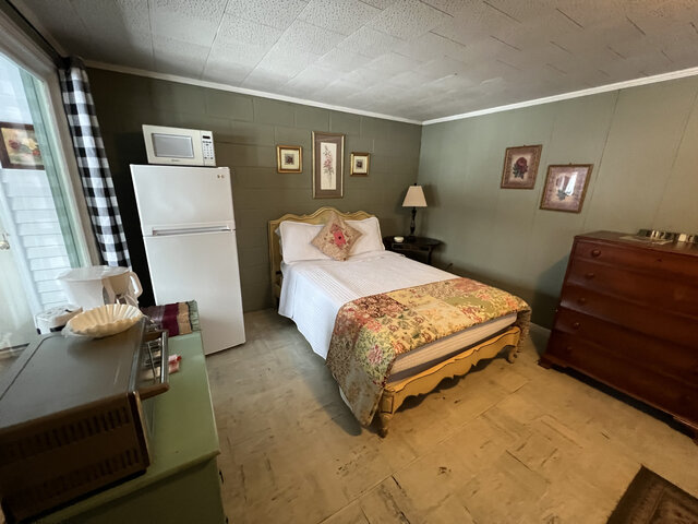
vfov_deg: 89.9
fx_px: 262
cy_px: 262
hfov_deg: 106.2
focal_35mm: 13
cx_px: 349
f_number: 1.8
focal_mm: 1.57
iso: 800
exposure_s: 1/60
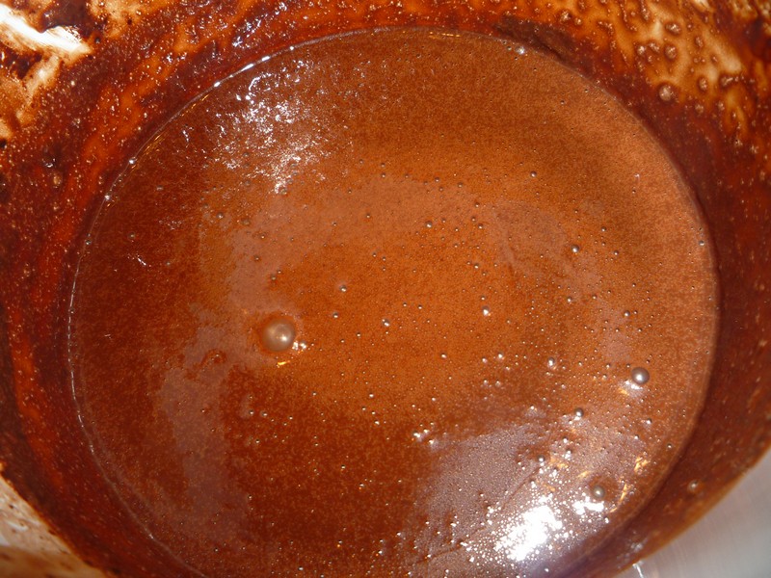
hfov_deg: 60.0
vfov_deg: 46.8
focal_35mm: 30
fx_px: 668
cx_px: 386
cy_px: 289
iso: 100
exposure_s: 1/30
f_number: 4
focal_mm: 5.2
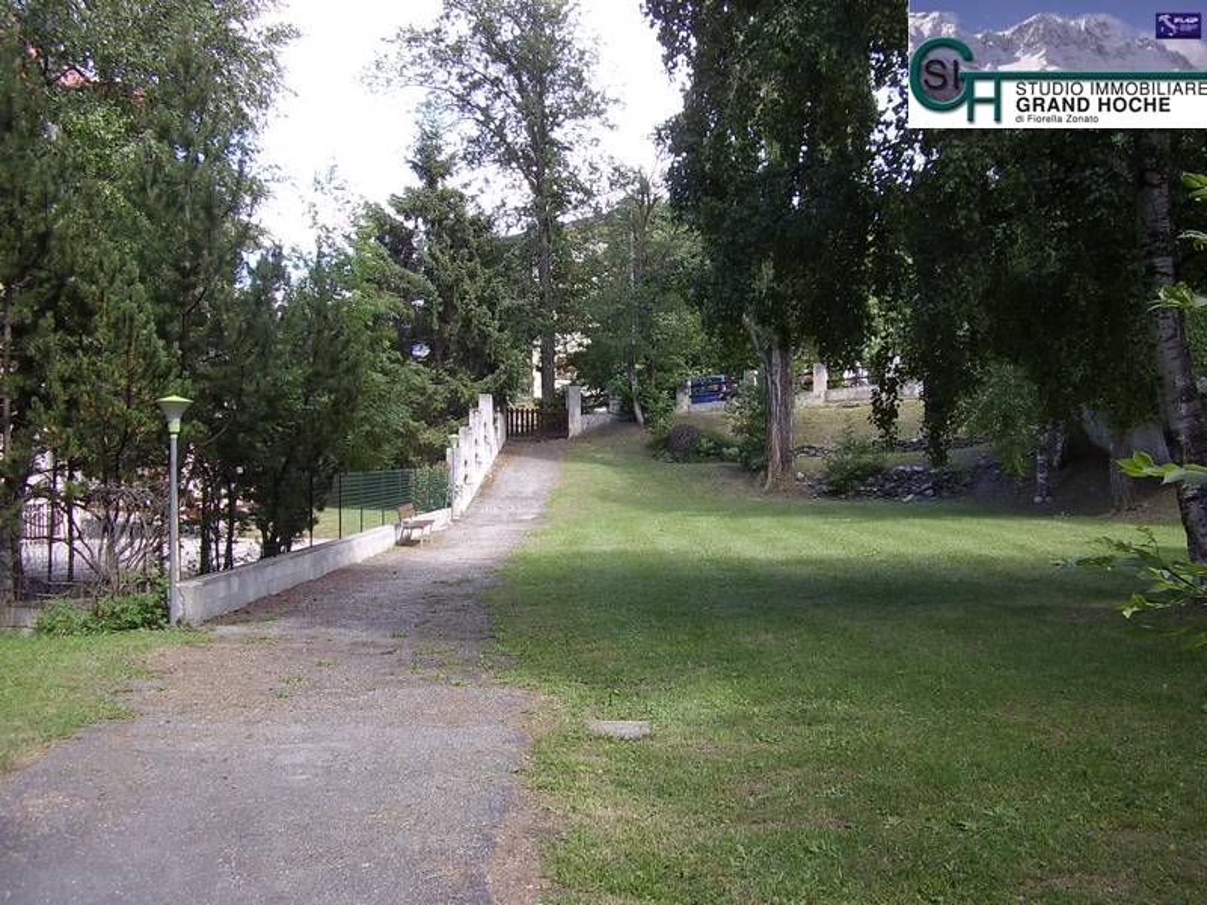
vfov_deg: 46.8
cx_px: 604
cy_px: 452
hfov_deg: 60.0
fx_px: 1046
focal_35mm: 30
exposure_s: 1/148
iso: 71
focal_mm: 5.8
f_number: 2.9
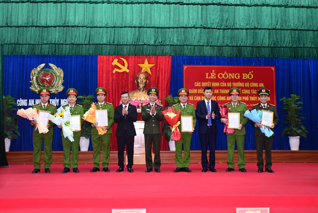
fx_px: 345
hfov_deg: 49.5
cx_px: 159
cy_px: 106
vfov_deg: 34.3
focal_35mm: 39
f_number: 3.8
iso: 1250
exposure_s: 1/200
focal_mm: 26
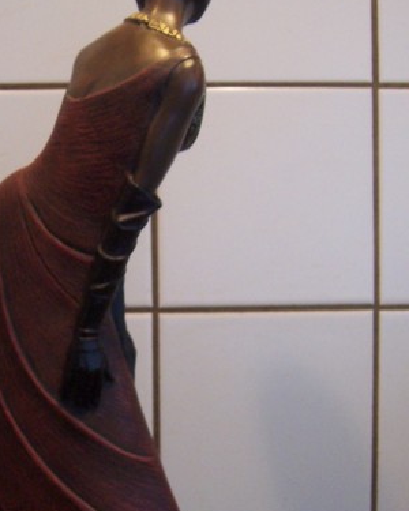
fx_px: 1089
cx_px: 104
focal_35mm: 72
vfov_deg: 26.3
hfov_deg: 21.1
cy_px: 335
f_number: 3
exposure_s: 1/6
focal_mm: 6
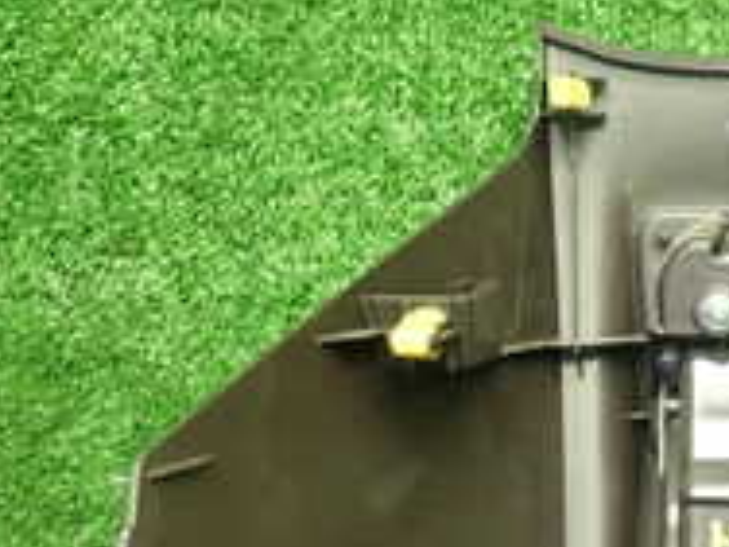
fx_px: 1685
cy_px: 613
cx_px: 865
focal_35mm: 80
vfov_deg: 17.7
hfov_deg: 22.6
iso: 250
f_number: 2
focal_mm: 4.5
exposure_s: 1/30
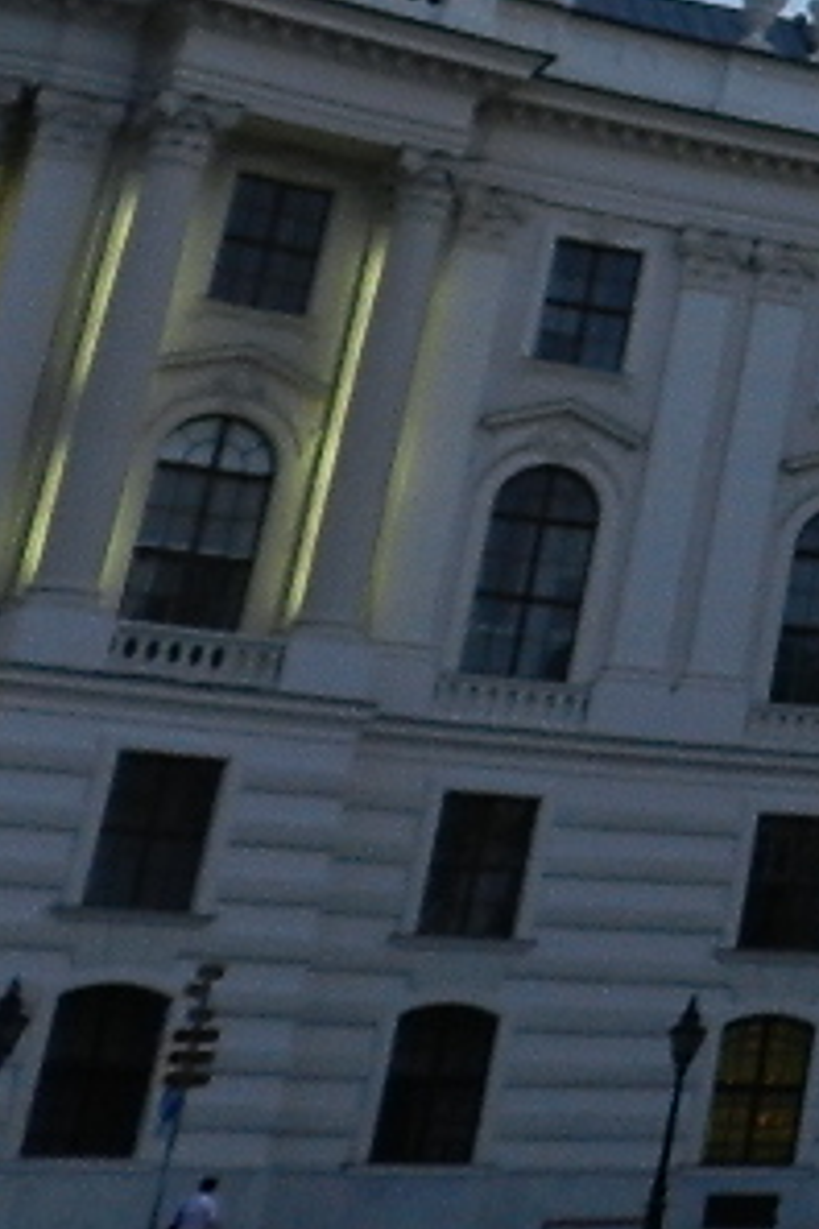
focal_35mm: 79
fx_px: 2696
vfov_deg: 25.0
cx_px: 2105
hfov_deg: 12.5
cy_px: 141
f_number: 3.4
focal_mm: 4
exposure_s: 1/40
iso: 160
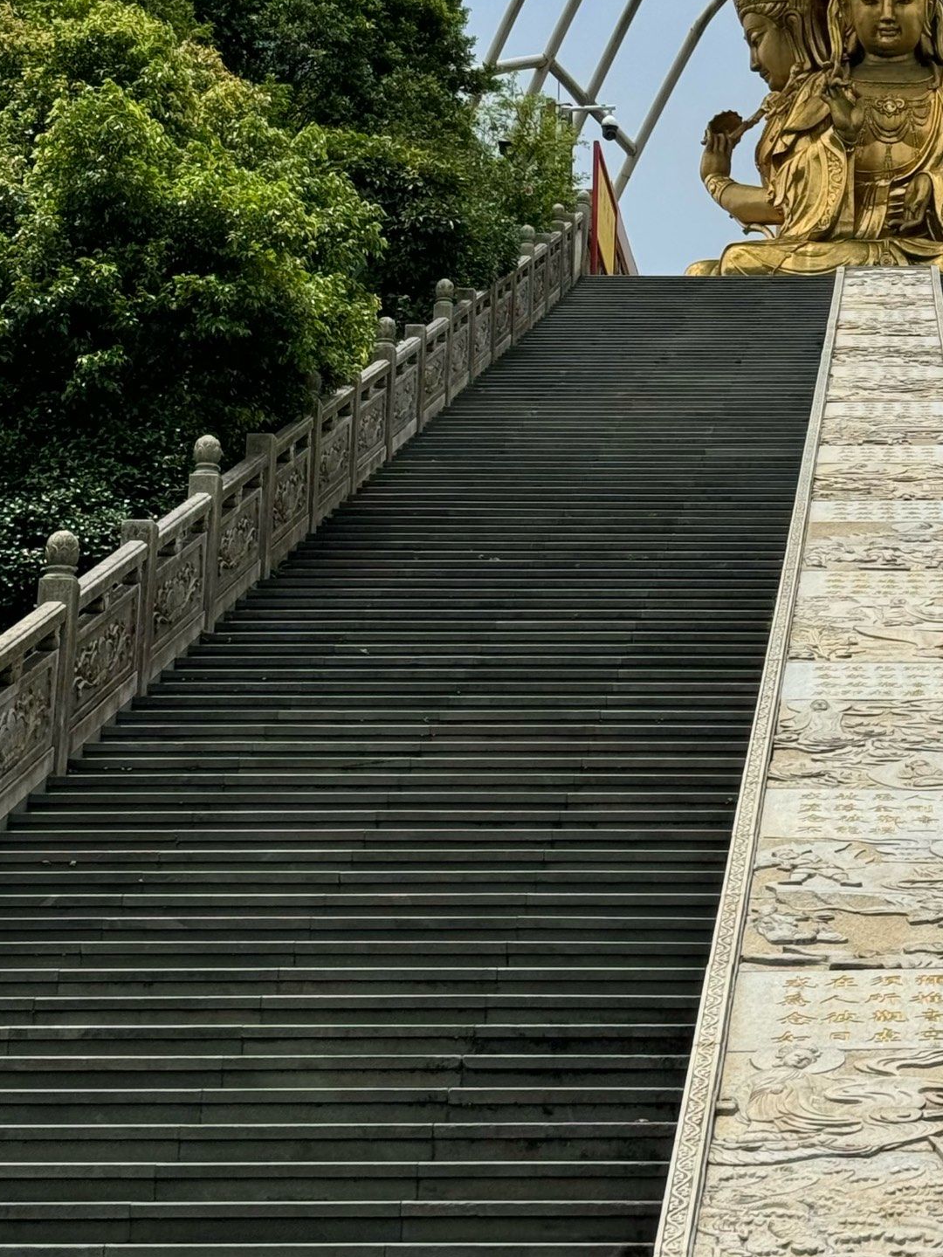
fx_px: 3305
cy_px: 355
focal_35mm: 91
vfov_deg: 21.4
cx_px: 859
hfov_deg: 16.0
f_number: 1.78
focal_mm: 6.76
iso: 64
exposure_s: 1/4608
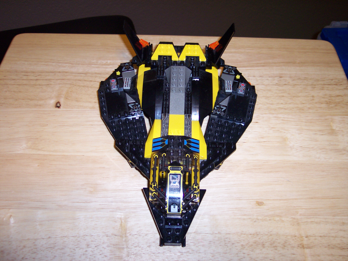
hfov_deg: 49.0
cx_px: 174
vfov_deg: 37.7
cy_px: 130
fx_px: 382
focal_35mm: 38
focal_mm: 8
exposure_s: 1/30
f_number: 2.8
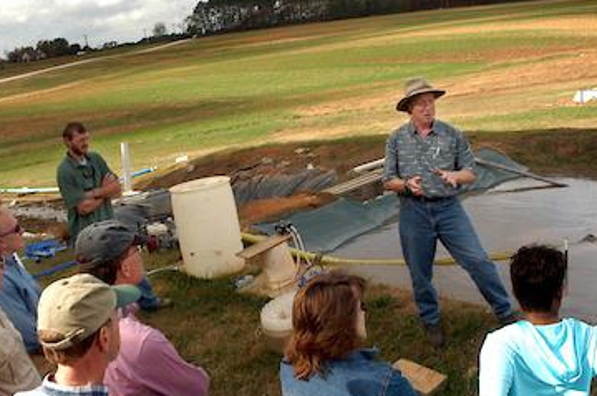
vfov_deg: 29.6
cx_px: 313
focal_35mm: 45
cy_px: 261
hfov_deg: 43.6
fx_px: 745
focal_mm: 18
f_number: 14
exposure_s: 1/60
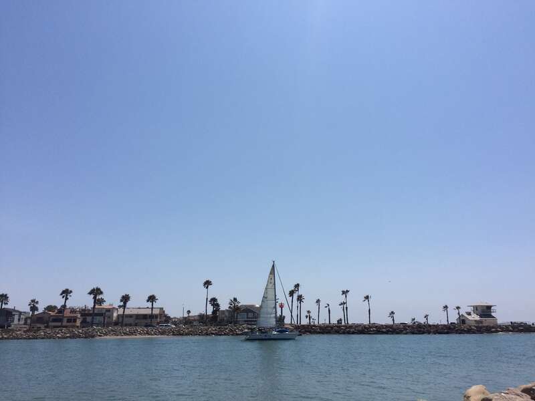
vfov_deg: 48.2
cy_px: 200
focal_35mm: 29
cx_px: 268
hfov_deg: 61.7
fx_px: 448
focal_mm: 4.15
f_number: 2.2
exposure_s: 1/5128
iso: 32
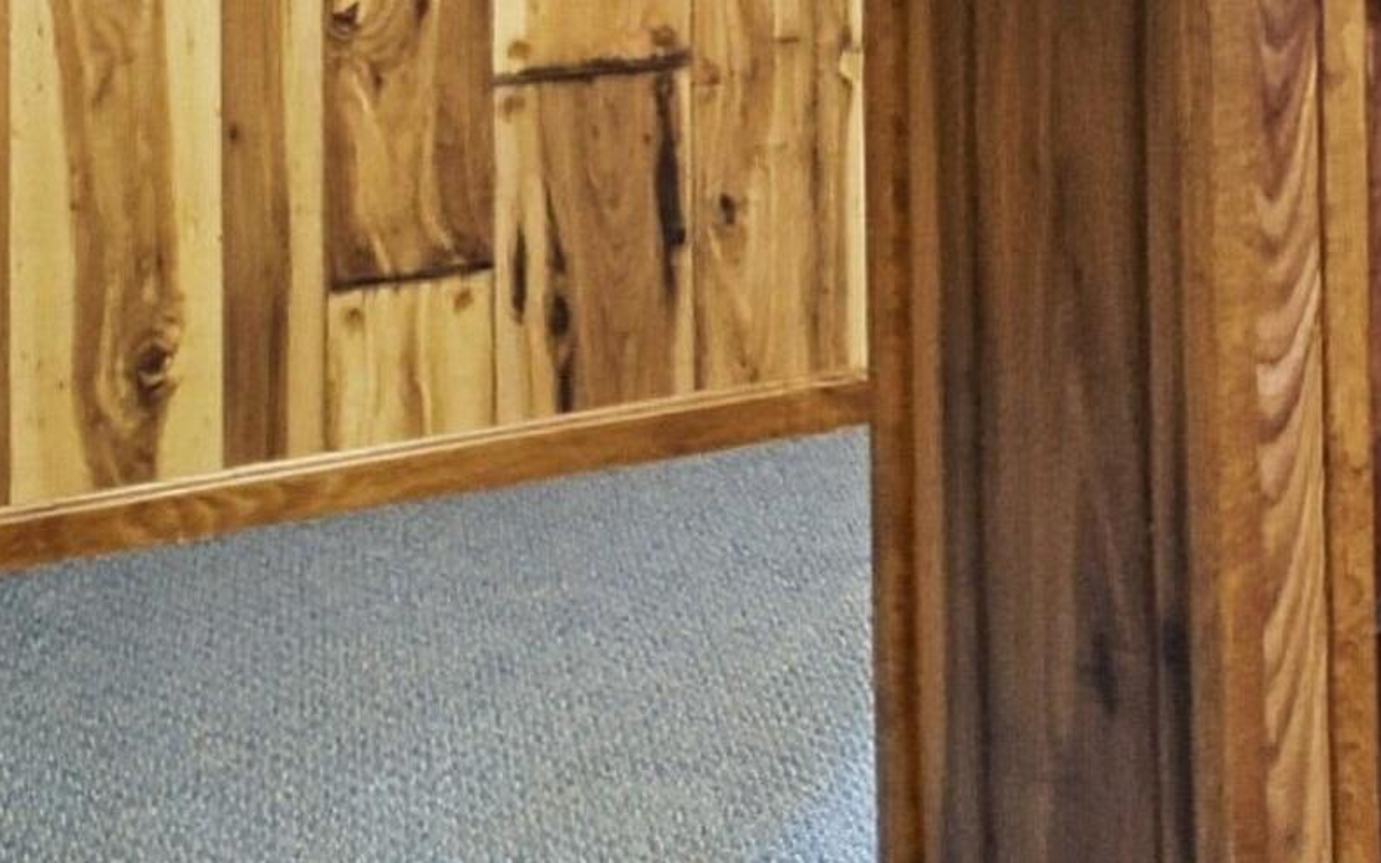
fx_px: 2183
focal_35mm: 58
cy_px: -441
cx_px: 2047
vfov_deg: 19.4
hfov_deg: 26.2
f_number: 4
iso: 320
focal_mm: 10
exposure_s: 1/30
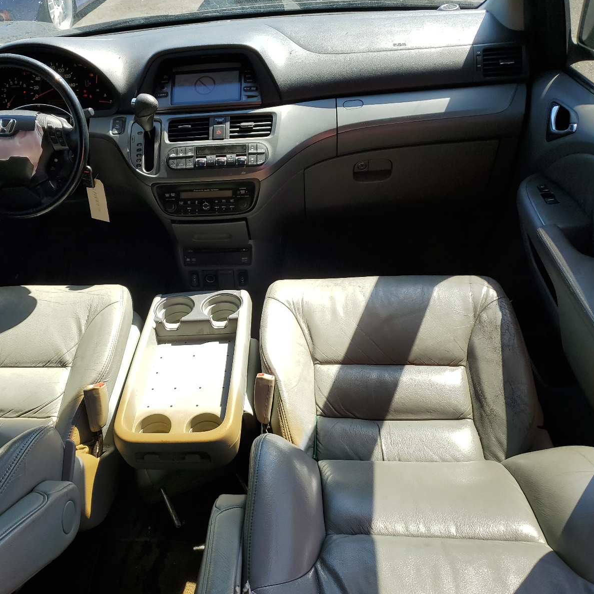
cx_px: 216
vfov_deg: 52.5
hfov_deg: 51.9
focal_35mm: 31
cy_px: 295
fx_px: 602
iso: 50
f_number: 1.5
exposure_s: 1/769
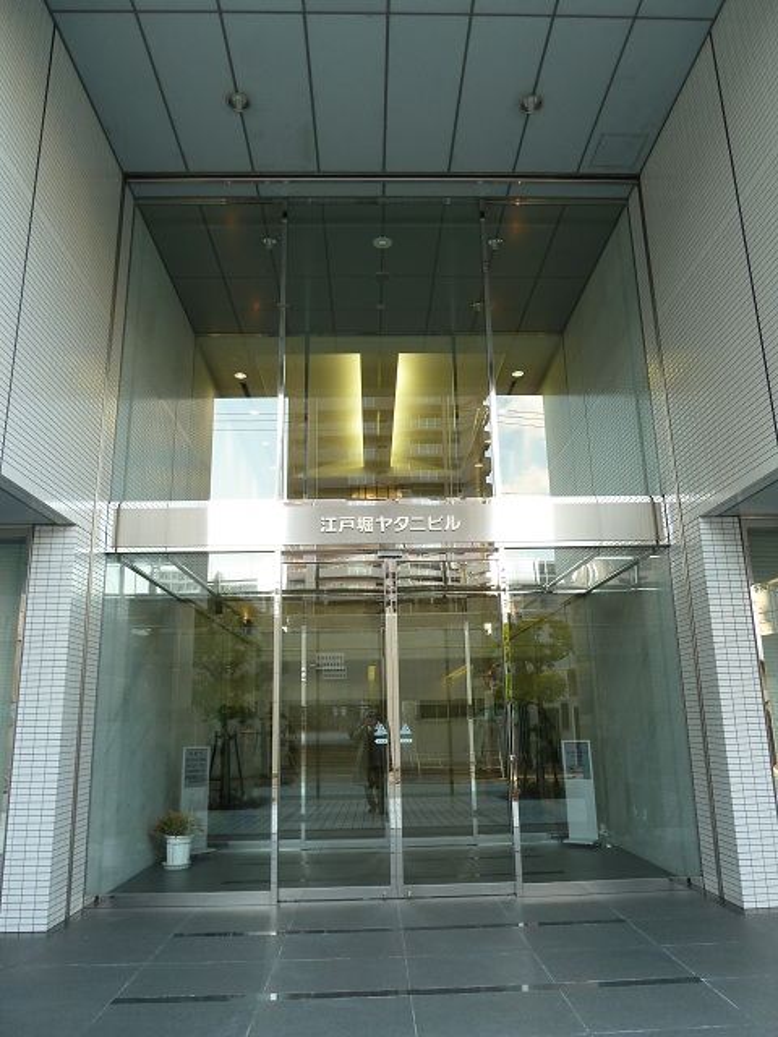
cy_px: 518
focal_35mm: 25
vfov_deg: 69.4
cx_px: 389
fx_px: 749
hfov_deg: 54.9
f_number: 3.3
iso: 80
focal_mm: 4.1
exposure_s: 1/30
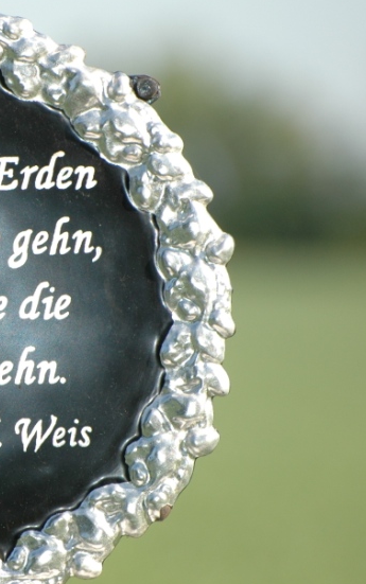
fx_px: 8813
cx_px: -168
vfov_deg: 3.8
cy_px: 312
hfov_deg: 2.4
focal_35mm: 553
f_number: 5.3
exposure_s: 1/500
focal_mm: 195
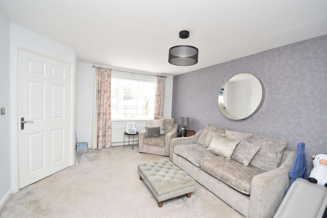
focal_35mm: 15
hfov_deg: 100.4
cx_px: 164
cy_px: 109
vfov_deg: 77.3
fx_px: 136
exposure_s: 1/160
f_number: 4.5
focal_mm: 10
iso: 800
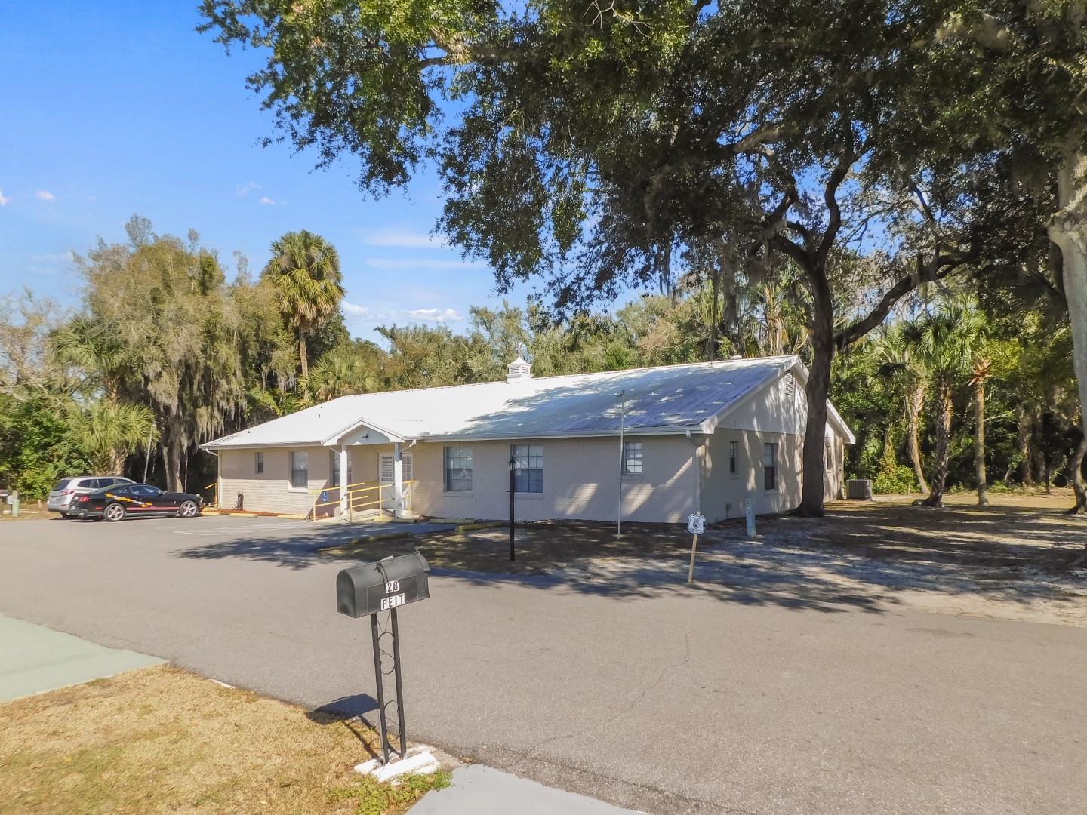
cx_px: 544
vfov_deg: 58.9
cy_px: 408
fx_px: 722
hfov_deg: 73.9
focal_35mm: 23
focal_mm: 4
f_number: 3
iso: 125
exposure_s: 1/1000
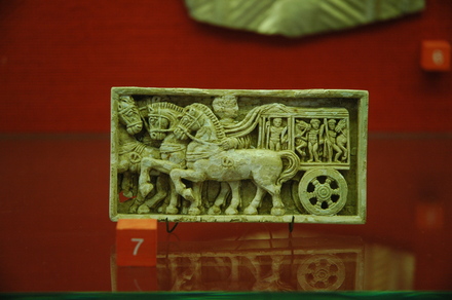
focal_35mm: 105
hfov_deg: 19.5
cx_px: 226
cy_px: 150
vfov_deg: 13.0
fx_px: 1316
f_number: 4.5
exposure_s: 1/60
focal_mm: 70
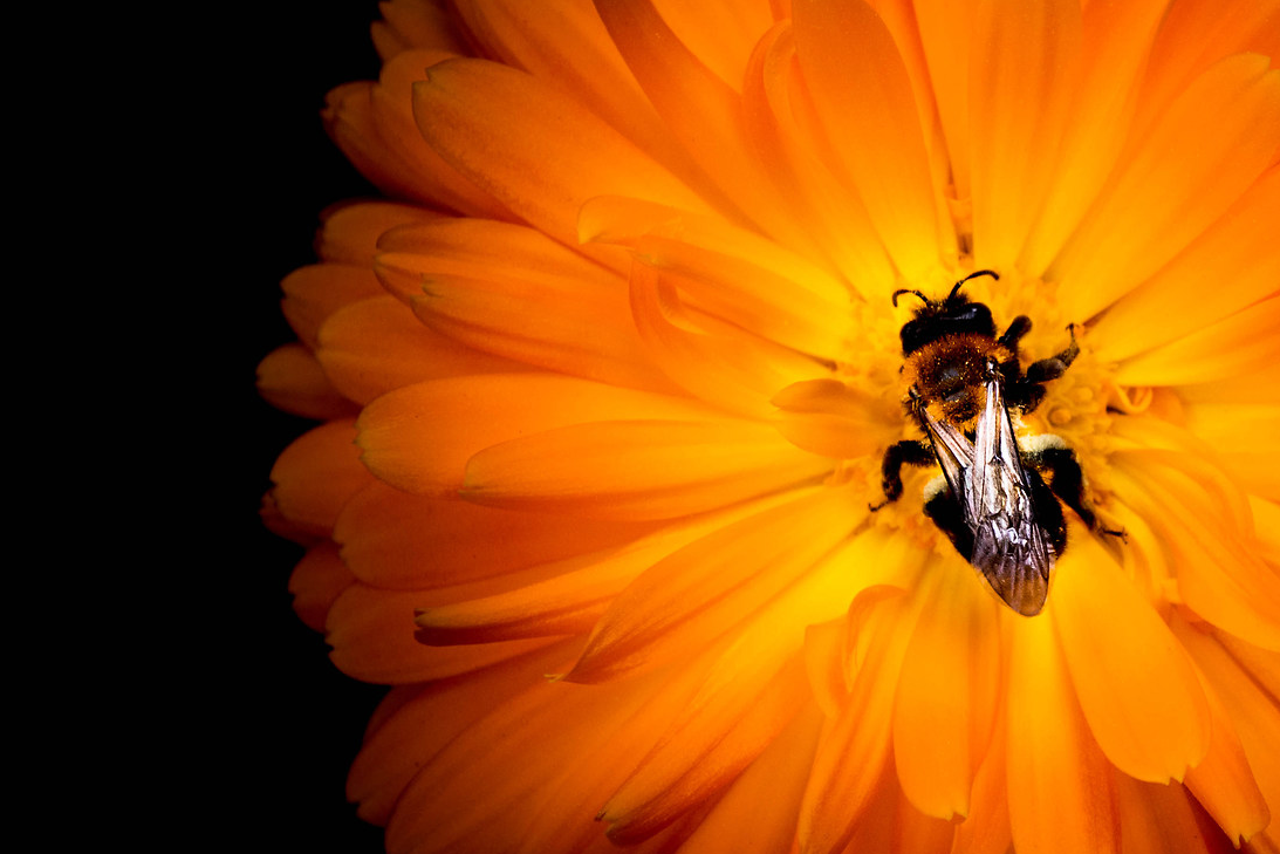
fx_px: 19912
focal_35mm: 560
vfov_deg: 2.5
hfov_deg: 3.7
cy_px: 421
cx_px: 1262
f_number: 8
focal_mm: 170
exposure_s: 1/400
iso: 250
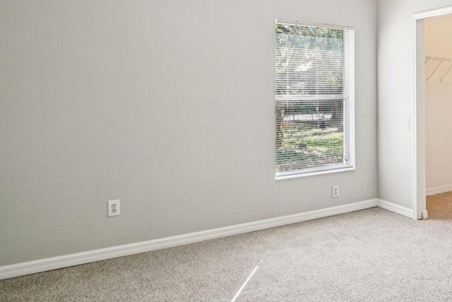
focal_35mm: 33
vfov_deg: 39.2
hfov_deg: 50.3
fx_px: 414
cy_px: 88
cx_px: 413
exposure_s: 1/30
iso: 500
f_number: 8
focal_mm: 10
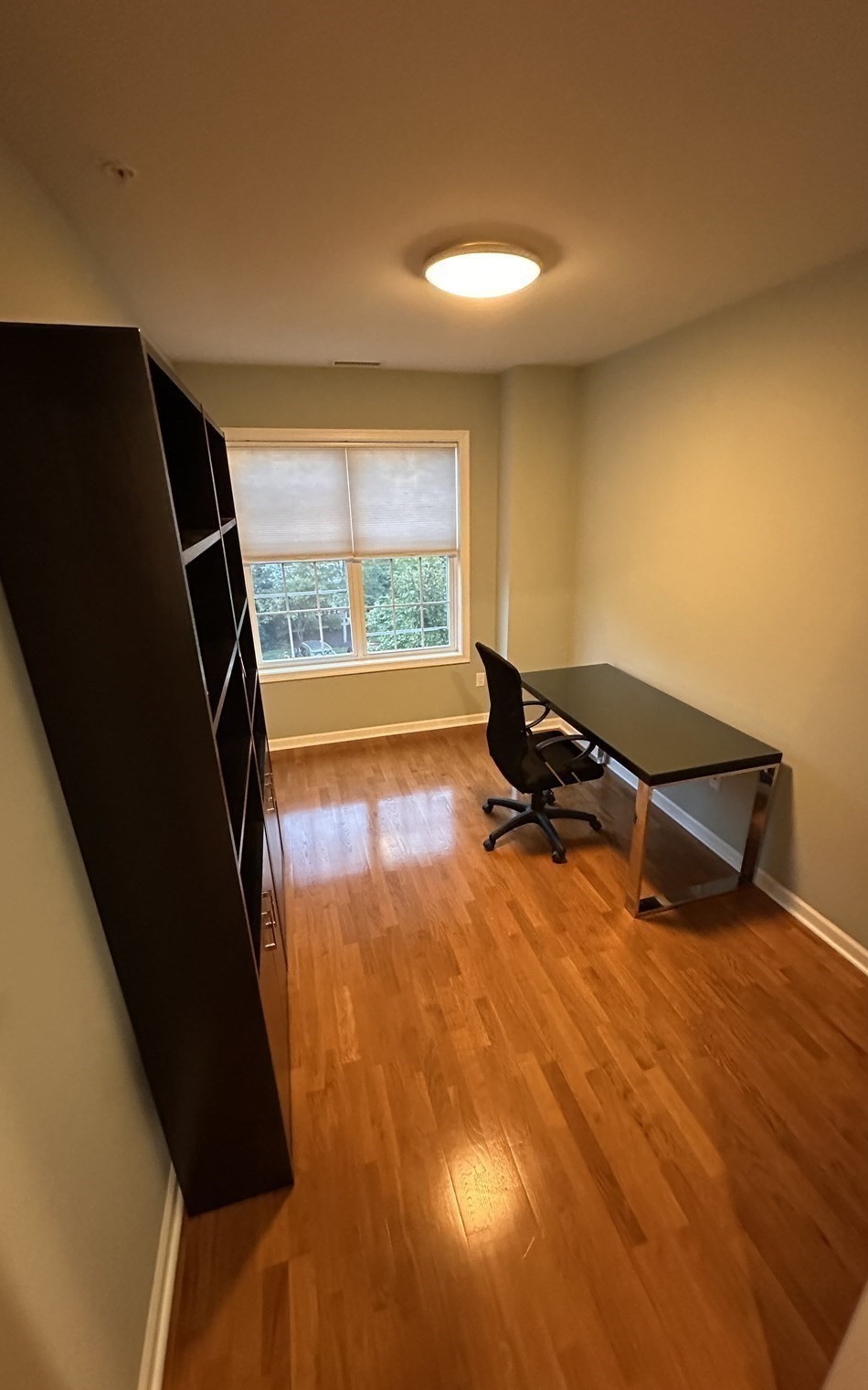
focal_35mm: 15
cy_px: 698
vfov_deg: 101.5
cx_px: 447
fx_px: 568
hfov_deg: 74.8
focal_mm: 2.22
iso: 800
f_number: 2.2
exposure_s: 1/60
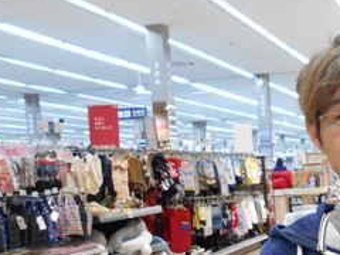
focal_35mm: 65
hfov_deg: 27.1
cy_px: 242
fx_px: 638
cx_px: 382
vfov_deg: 21.9
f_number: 3.2
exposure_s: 1/30
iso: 220
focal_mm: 4.6
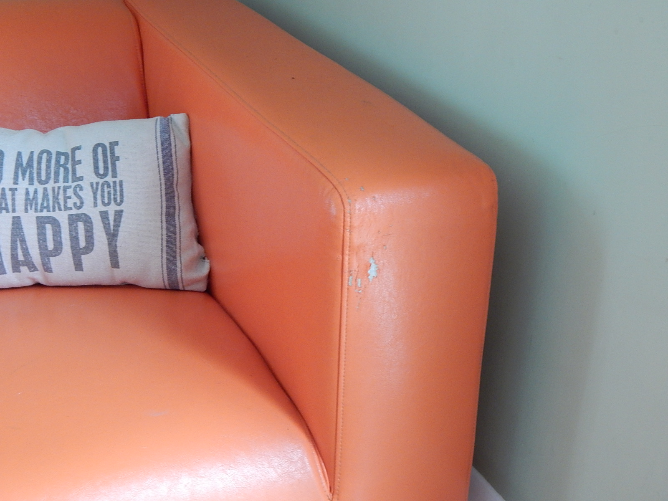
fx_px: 1042
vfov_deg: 27.0
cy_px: 250
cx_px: 334
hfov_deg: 35.5
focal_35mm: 54
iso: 400
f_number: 3.8
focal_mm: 9.7
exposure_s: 1/13
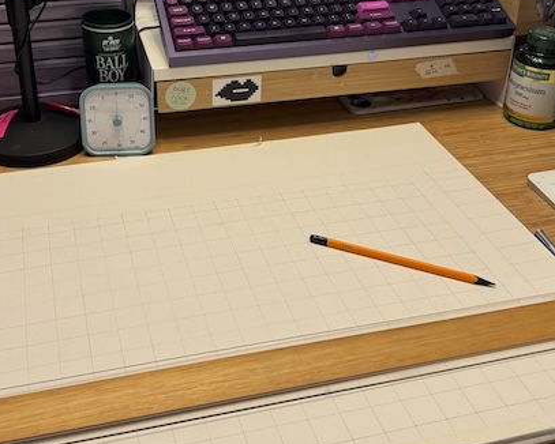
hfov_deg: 40.0
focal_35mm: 46
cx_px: 206
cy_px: 105
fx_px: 756
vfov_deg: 32.1
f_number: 1.78
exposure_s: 1/120
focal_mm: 6.76
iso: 200
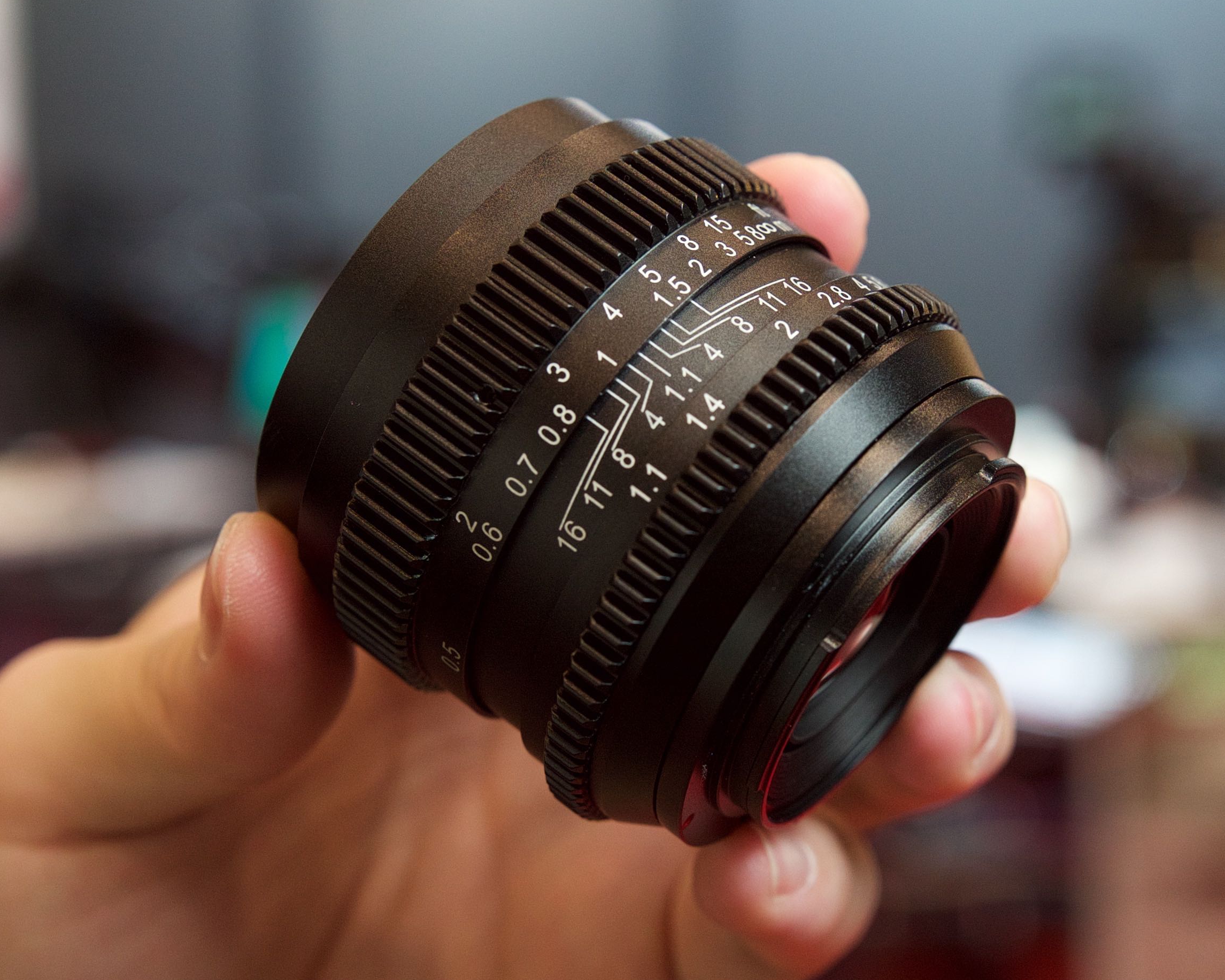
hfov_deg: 20.6
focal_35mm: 93
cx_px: 669
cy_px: 489
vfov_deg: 16.5
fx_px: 3372
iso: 1250
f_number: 5
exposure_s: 1/60
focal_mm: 55
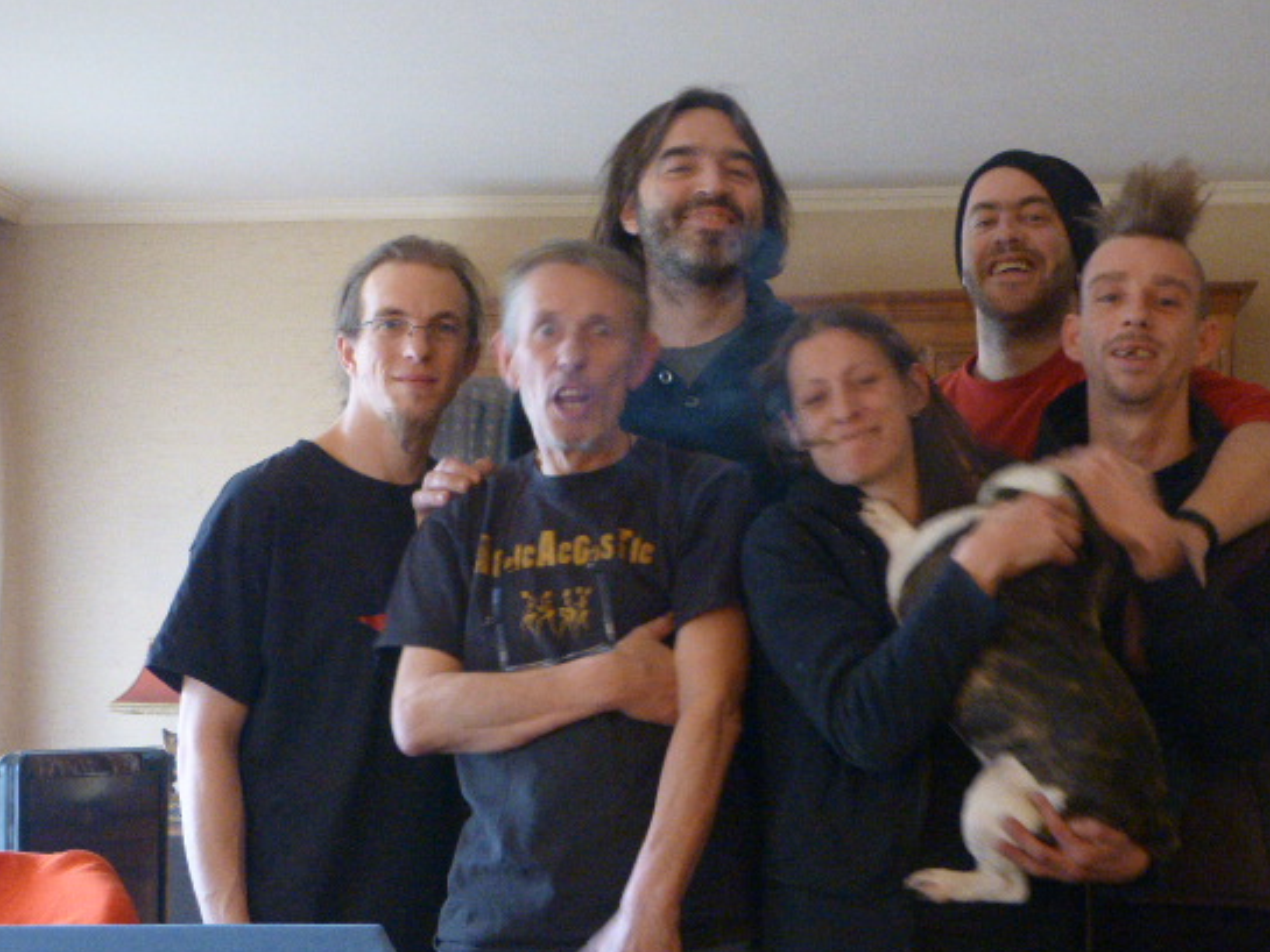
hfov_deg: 24.1
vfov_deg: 18.2
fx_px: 2972
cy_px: 482
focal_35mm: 81
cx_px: 627
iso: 800
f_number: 3.3
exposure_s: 1/10
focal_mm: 12.4
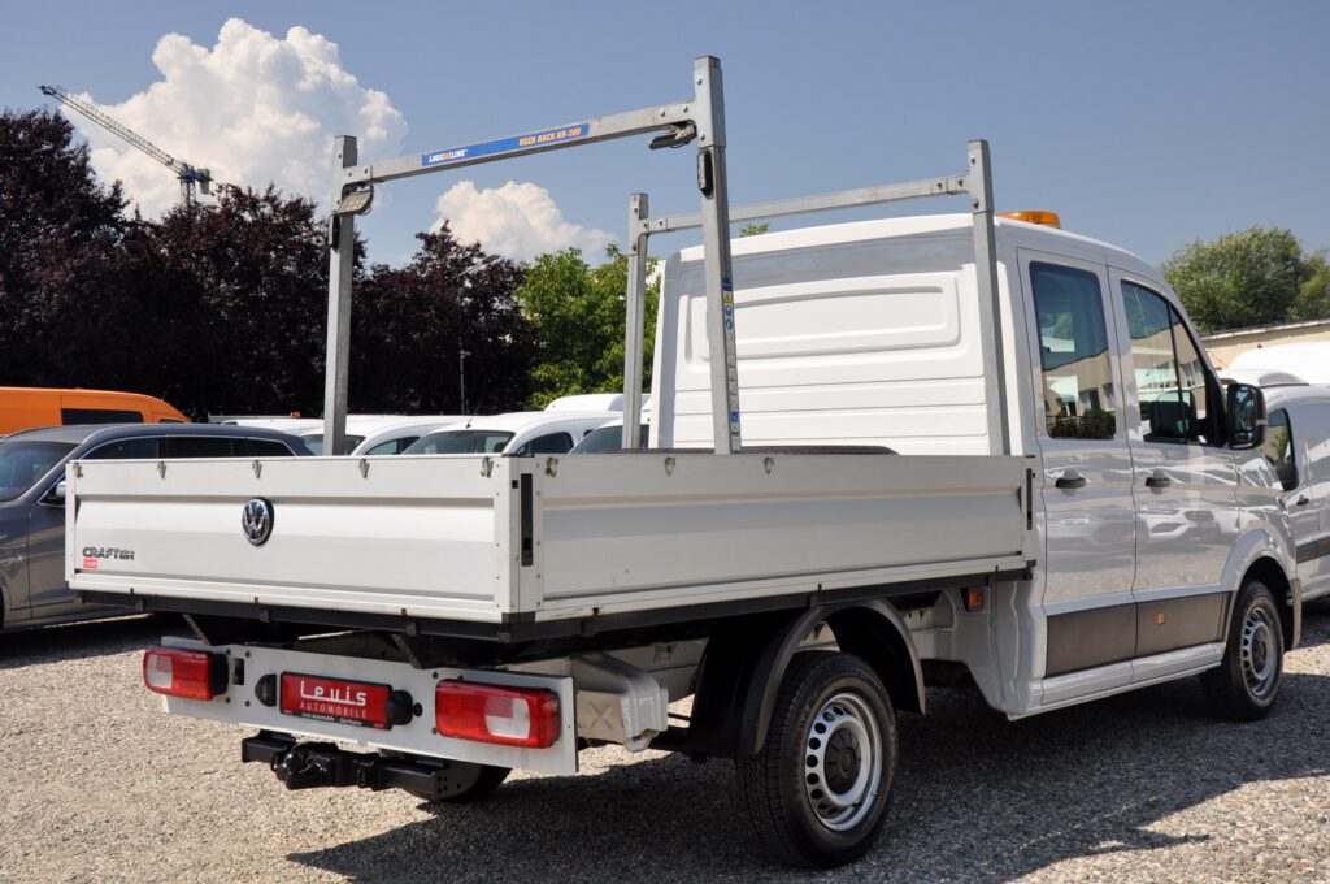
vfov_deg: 31.8
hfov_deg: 46.5
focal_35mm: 42
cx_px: 665
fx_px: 1550
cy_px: 442
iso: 500
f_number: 10
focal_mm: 28
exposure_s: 1/400
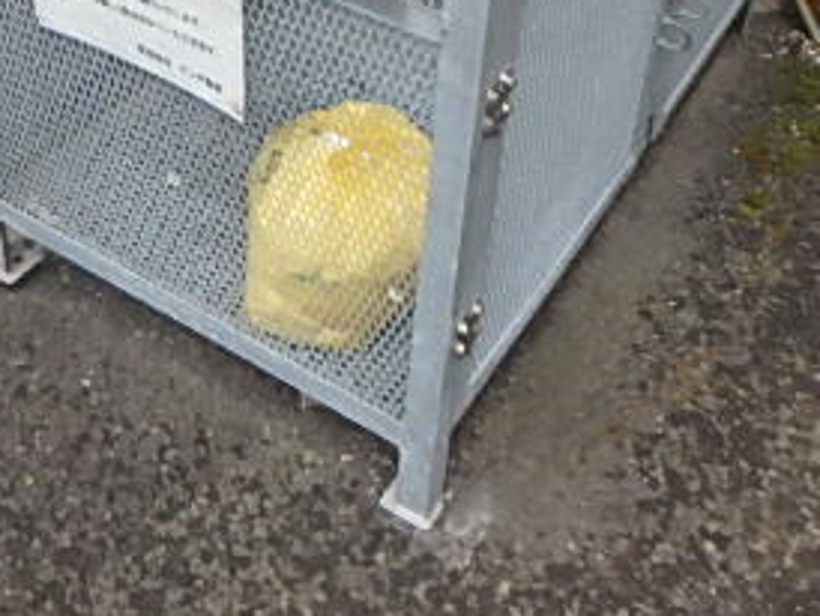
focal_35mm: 49
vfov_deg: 27.2
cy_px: -66
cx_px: 437
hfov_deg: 38.9
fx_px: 1162
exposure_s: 1/30
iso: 400
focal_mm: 3.7
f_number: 3.5
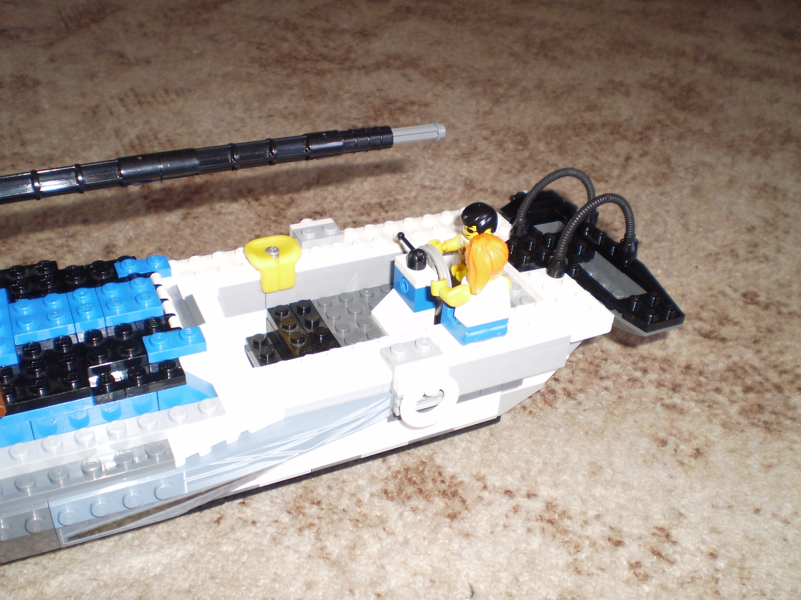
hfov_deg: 51.4
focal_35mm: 36
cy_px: 300
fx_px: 833
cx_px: 400
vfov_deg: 39.7
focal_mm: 6.3
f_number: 3.1
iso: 125
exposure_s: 1/30
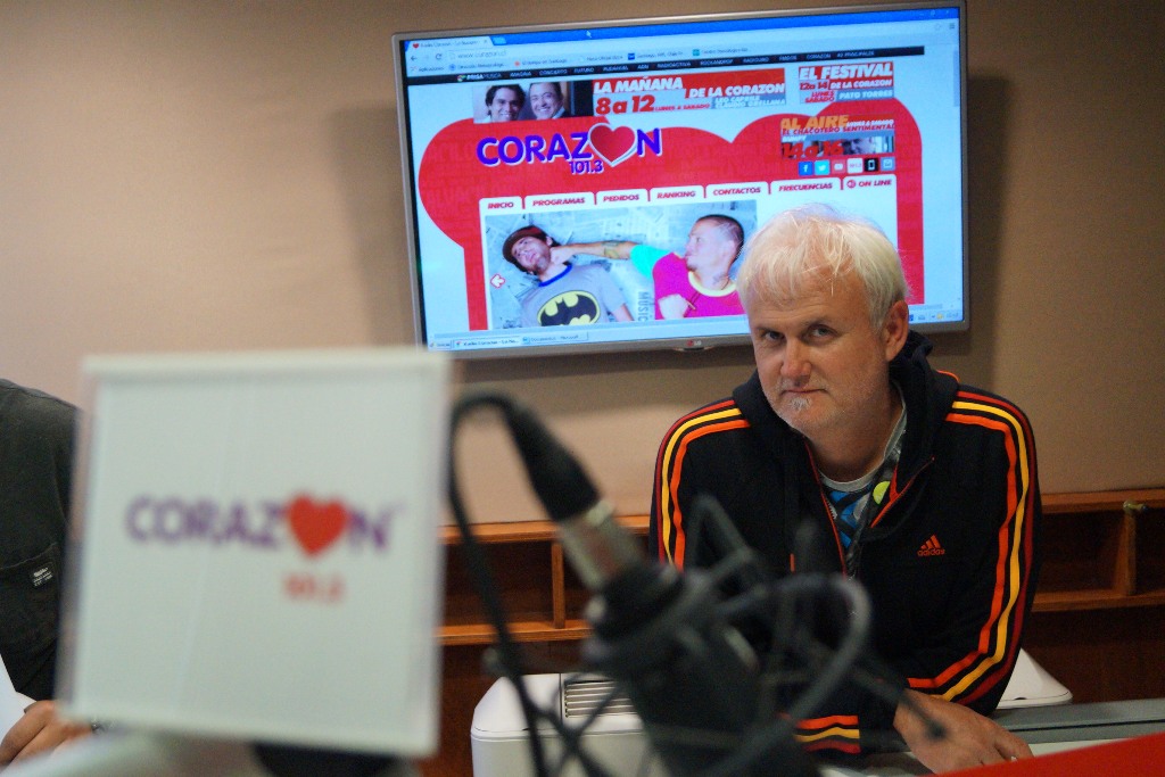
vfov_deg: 31.9
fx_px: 1359
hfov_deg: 46.4
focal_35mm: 42
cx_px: 582
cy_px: 388
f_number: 4.5
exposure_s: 1/400
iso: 3200
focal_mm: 28
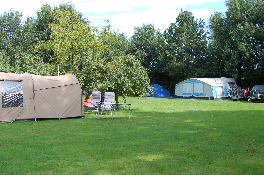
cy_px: 88
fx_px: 307
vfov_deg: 31.8
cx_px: 132
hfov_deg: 46.5
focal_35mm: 42
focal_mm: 28
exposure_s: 1/200
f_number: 7.1
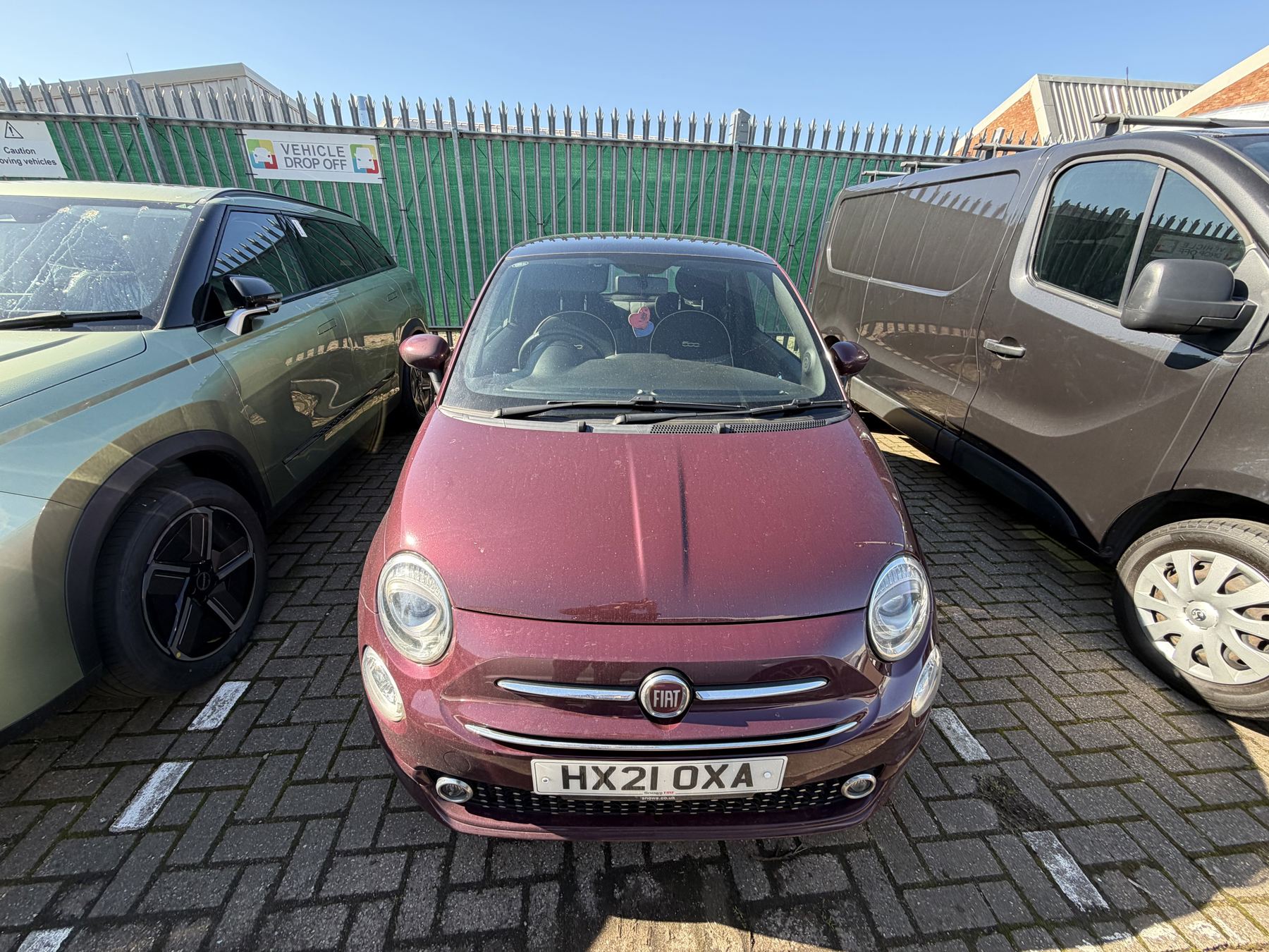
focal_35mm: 14
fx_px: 513
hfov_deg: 102.1
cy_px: 476
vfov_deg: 85.7
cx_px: 634
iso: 50
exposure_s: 1/226
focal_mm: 2.22
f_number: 2.2
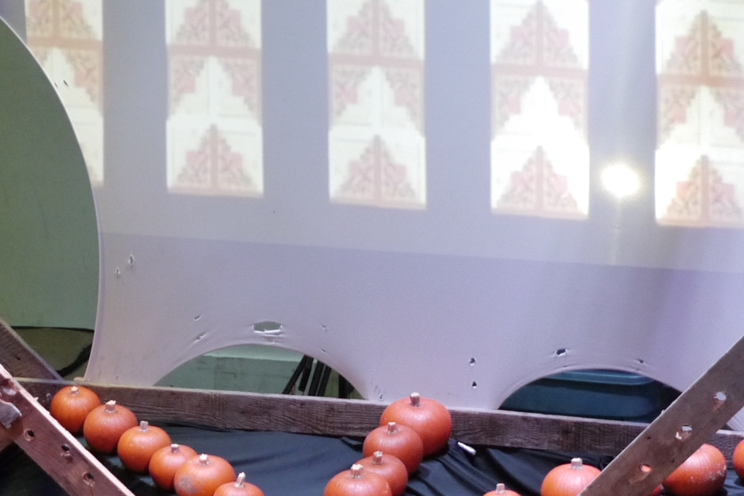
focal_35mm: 501
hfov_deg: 4.1
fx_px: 10353
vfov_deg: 2.7
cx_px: -30
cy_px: 468
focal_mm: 75
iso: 800
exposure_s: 1/125
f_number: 1.8
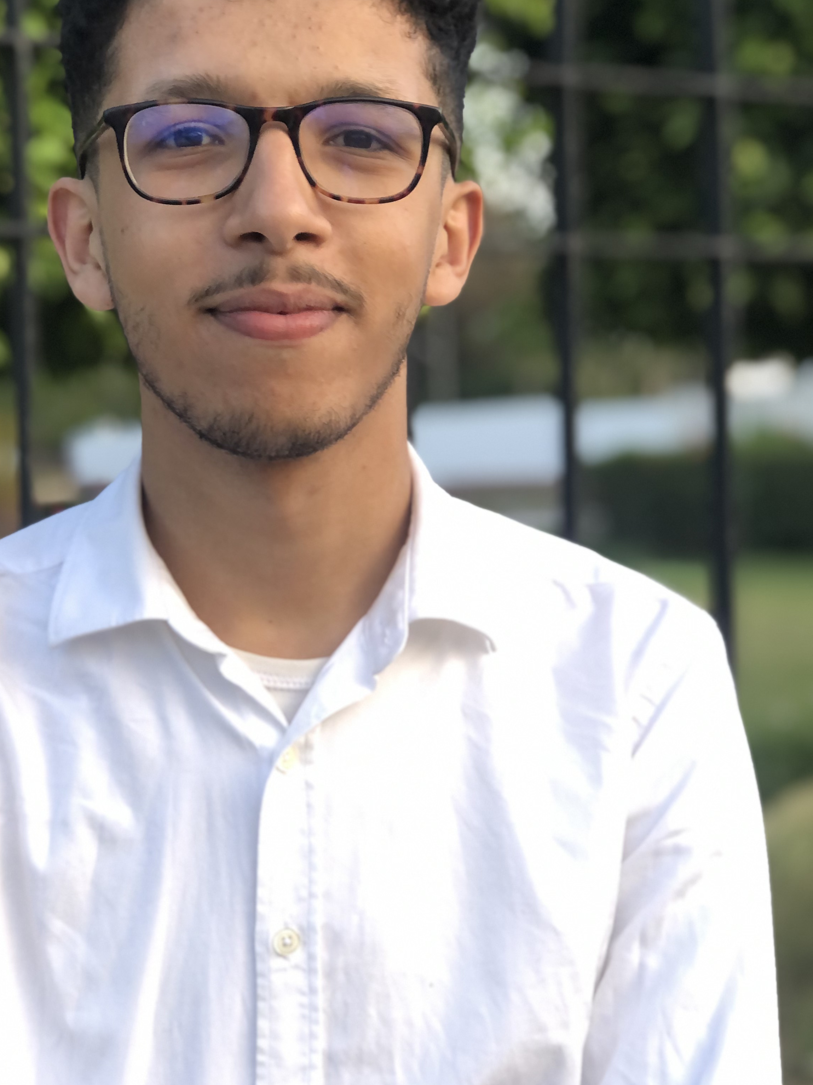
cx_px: 287
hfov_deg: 19.6
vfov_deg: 26.0
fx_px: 2349
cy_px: 562
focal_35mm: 75
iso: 32
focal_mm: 6.6
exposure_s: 1/30
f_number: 2.8
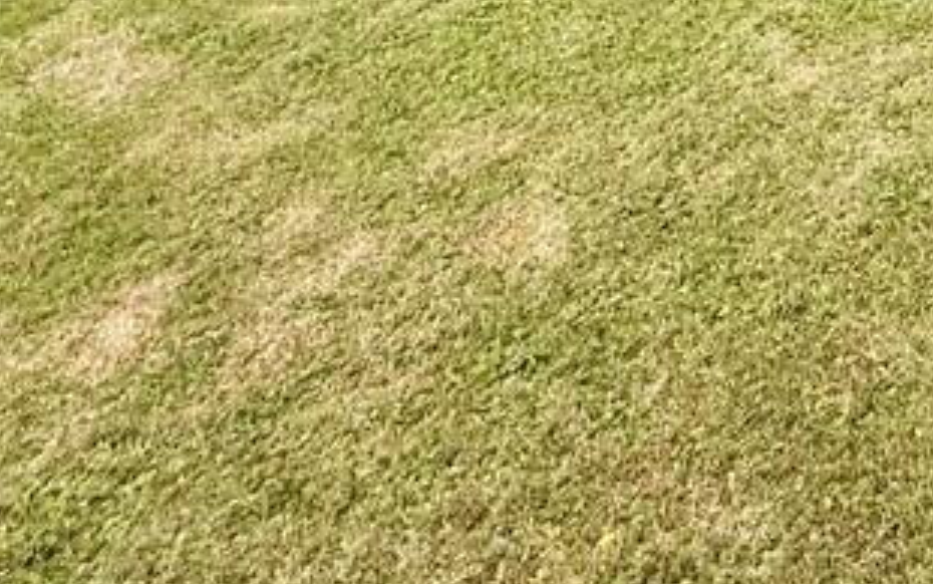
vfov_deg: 18.7
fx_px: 1246
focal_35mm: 49
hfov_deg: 32.8
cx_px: 1153
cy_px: -533
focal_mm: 2.22
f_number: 2.2
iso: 50
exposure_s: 1/2092
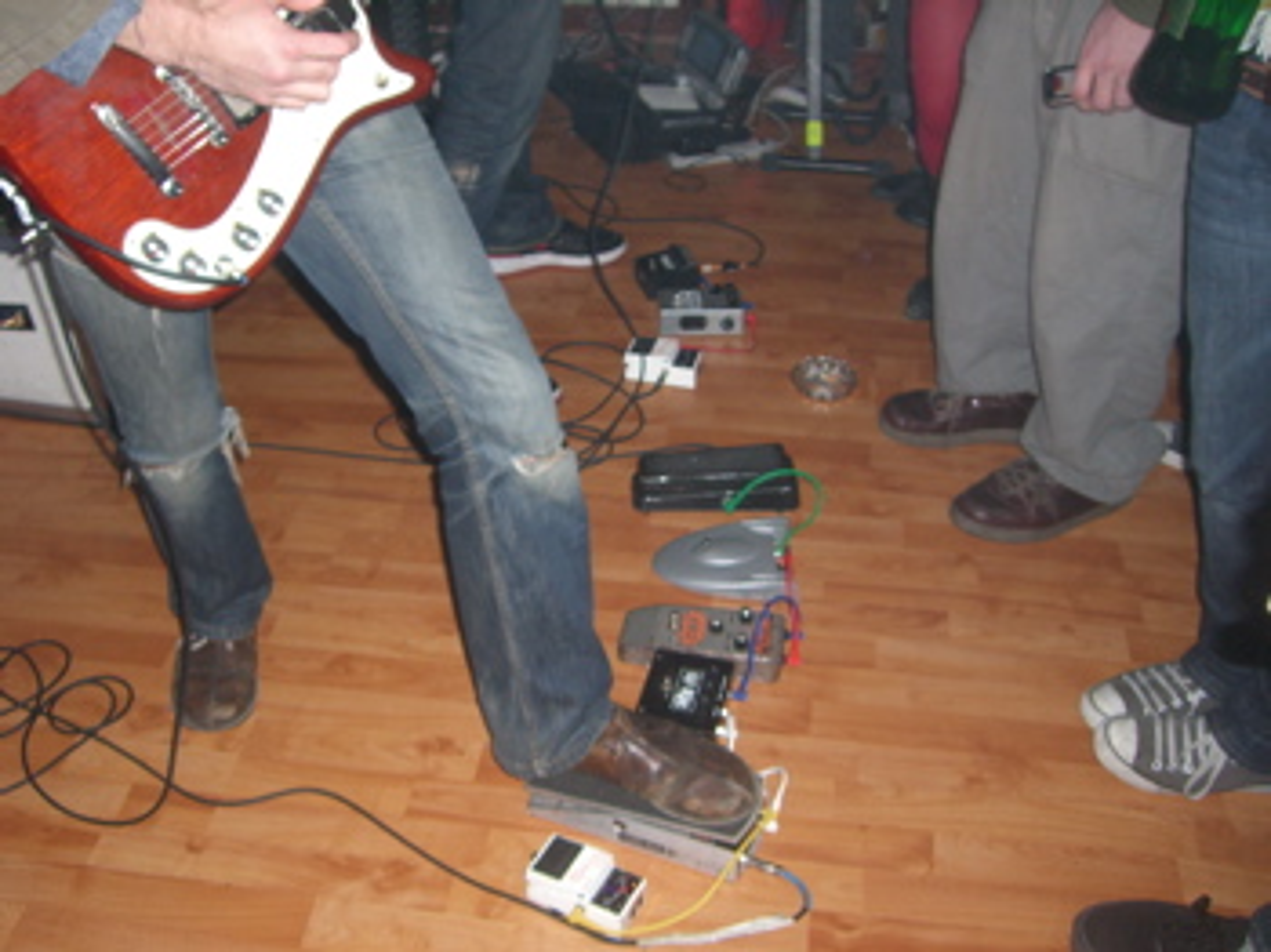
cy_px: 476
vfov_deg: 37.7
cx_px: 636
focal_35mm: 38
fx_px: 1394
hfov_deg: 49.0
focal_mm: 6.2
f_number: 2.7
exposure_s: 1/60
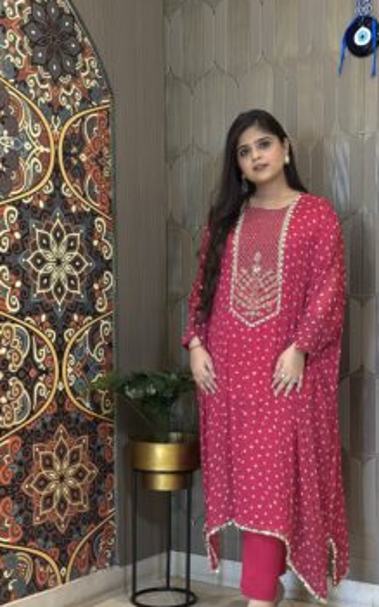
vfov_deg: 35.1
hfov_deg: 22.3
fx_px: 960
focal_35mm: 58
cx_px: 227
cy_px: 337
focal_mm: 6.86
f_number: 1.78
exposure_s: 1/50
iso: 125
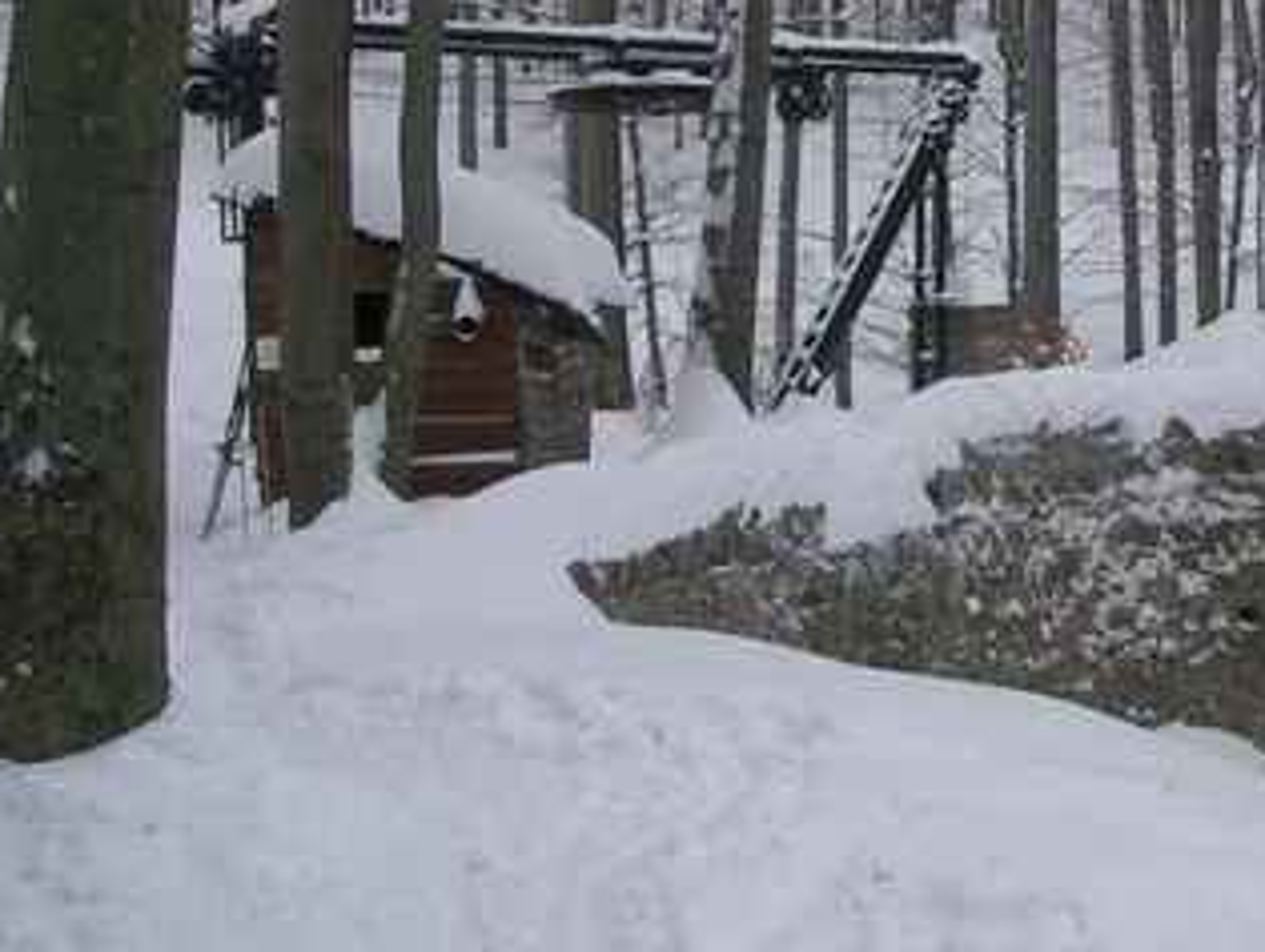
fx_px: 2598
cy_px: 84
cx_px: 1221
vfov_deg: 20.3
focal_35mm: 71
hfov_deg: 26.1
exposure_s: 1/100
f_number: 4.3
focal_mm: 5.8
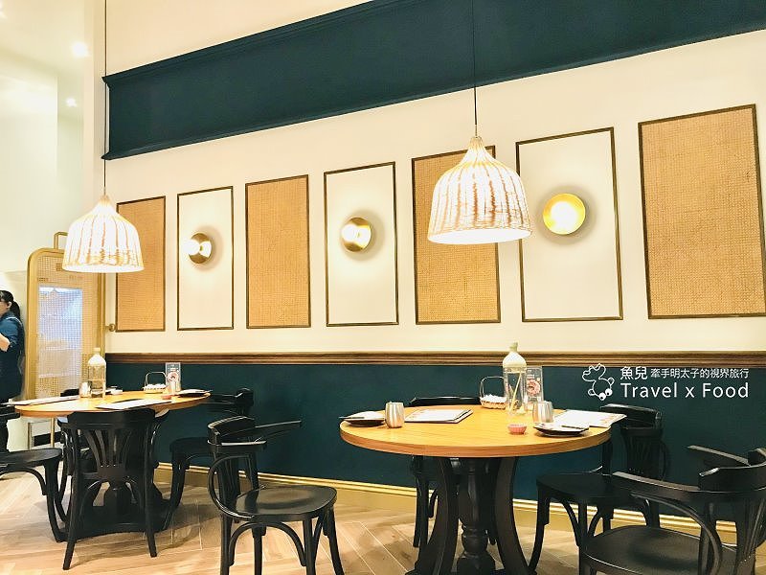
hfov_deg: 63.4
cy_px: 288
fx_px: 620
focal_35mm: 28
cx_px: 383
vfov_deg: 49.7
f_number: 1.8
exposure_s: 1/15
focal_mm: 3.99
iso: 50
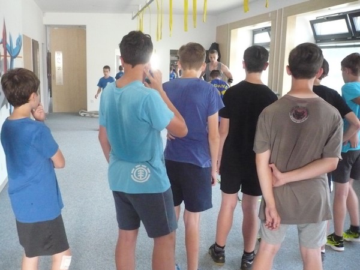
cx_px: 180
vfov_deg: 36.0
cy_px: 135
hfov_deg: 46.8
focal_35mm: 40
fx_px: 416
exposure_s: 1/60
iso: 800
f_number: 3
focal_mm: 6.6
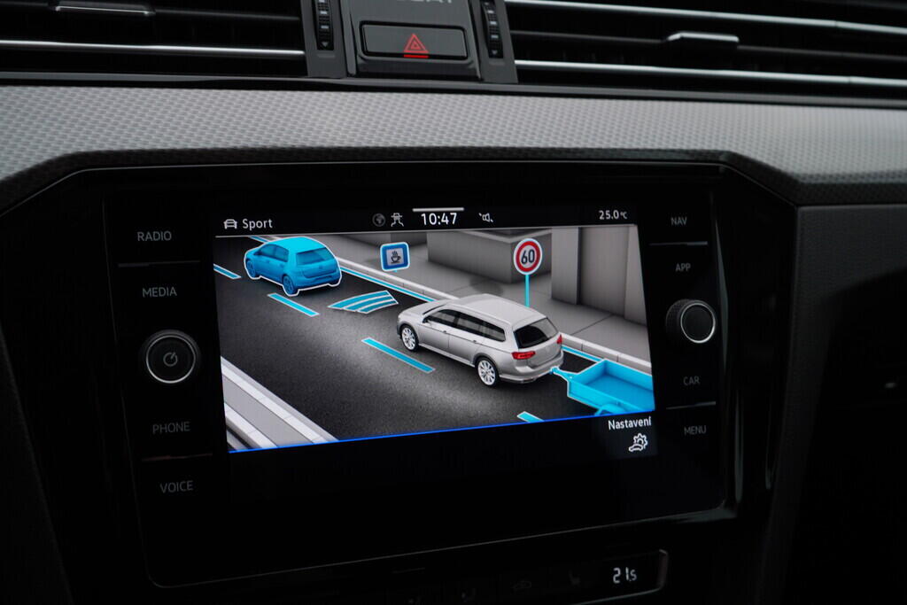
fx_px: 907
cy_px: 302
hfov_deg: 53.1
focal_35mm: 36
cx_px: 454
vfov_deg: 36.9
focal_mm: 24
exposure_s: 1/80
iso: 125
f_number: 4
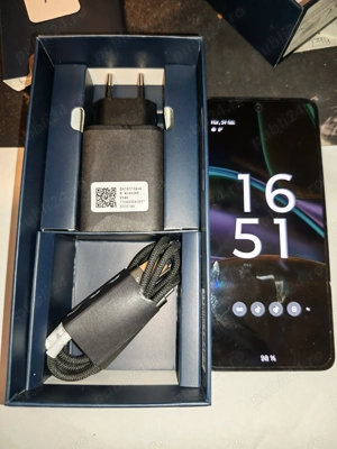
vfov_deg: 73.9
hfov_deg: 58.9
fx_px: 299
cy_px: 224
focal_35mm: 23
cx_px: 168
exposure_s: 1/110
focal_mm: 6.55
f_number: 1.6
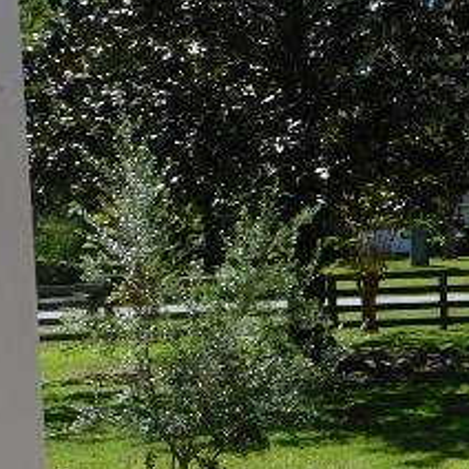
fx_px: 1226
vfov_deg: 21.6
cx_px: 673
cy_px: 265
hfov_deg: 19.3
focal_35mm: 80
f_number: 3.2
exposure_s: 1/1000
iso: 125
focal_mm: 5.3
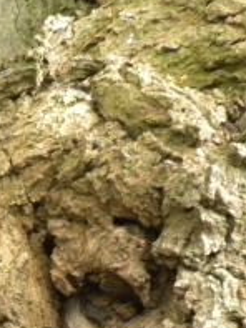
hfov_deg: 0.7
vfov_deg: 1.0
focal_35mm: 2023
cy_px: 326
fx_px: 19148
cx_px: 63
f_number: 5
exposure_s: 1/96
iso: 400
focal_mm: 110.4
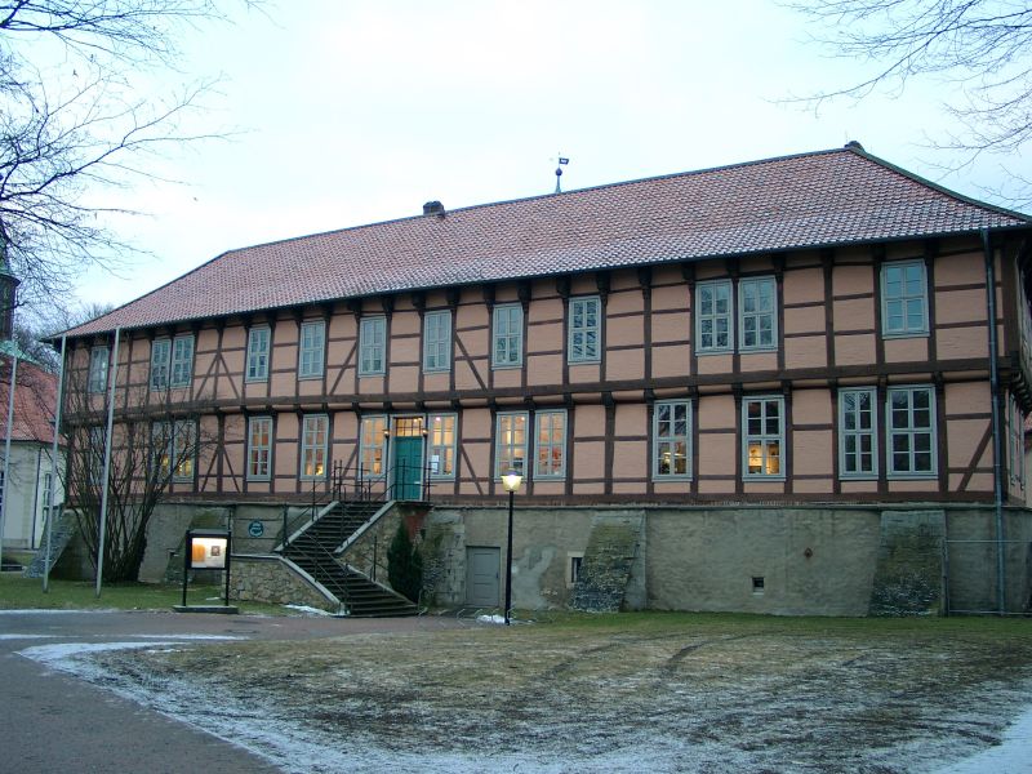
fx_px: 1014
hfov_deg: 54.0
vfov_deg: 41.8
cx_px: 516
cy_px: 387
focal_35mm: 34
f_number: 2
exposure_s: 1/38.3
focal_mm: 7.13
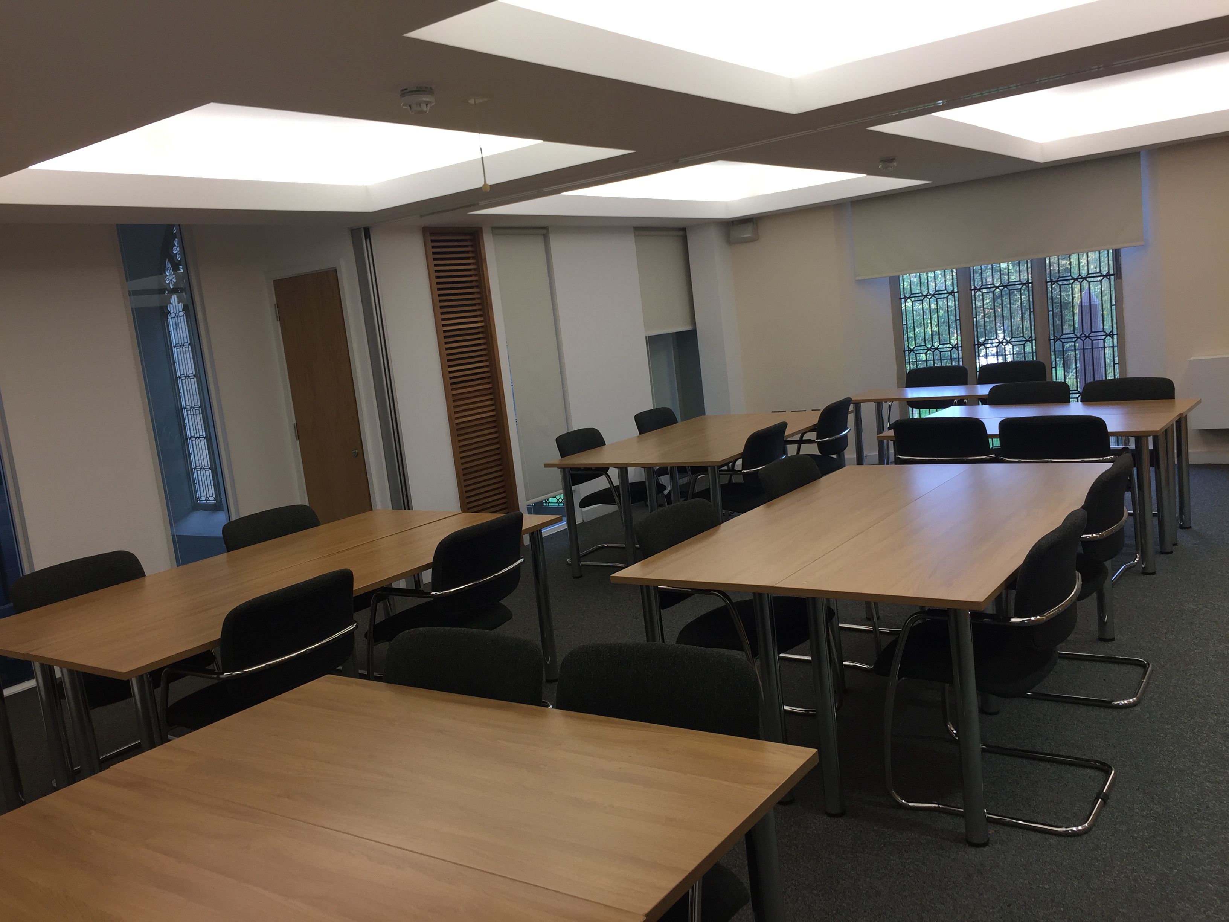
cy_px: 461
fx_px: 1030
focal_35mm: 29
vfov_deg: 48.2
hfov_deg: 61.7
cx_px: 614
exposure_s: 1/50
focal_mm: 4.15
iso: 40
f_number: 2.2
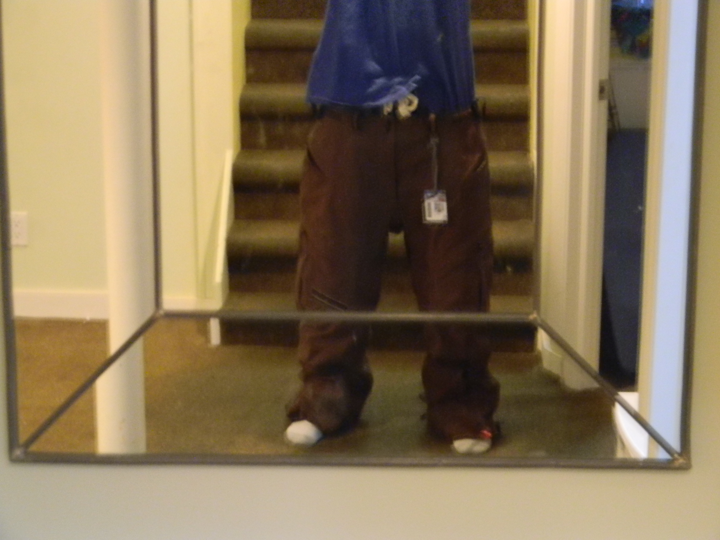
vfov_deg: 17.8
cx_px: 360
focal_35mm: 83
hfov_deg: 23.6
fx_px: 1726
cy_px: 270
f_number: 4.5
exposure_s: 1
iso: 200
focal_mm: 15.1
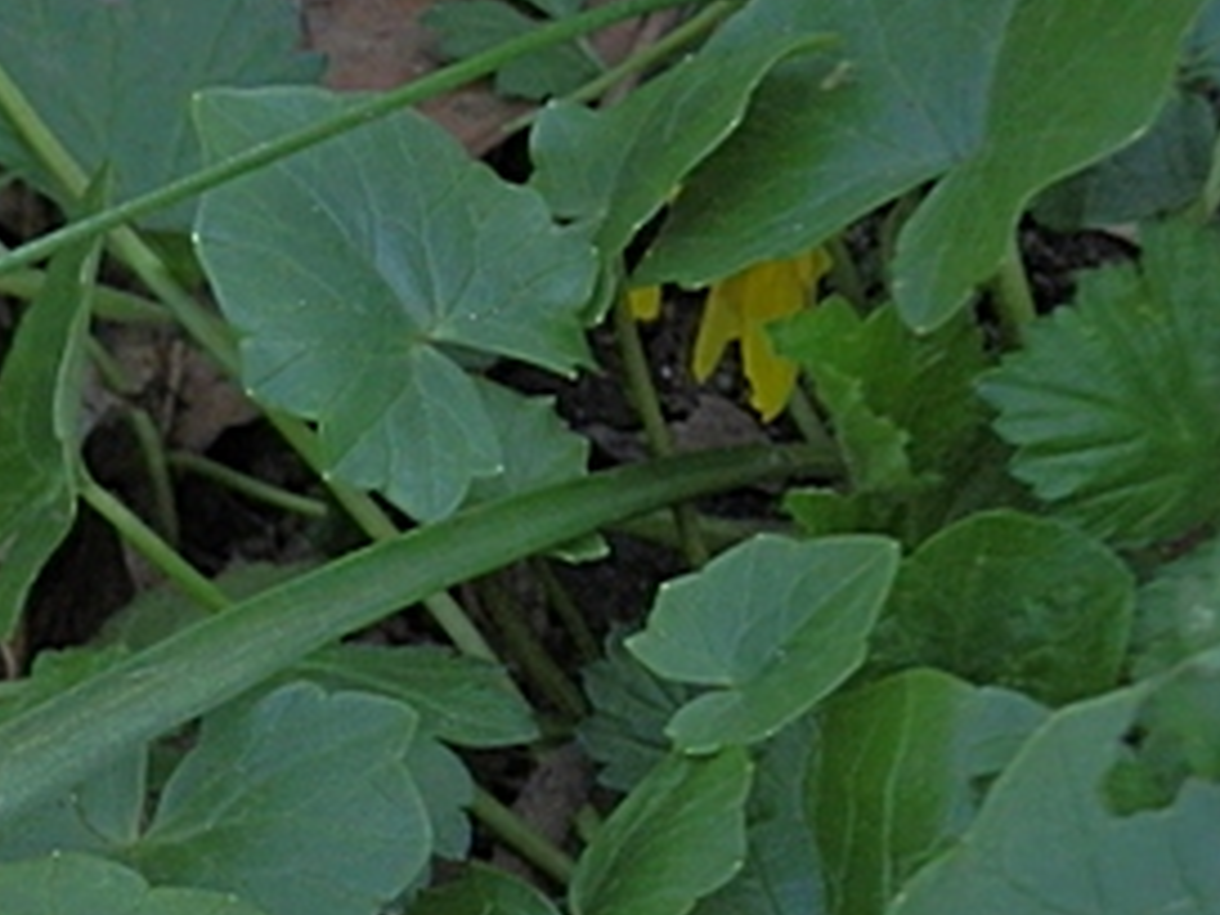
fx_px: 3842
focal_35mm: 109
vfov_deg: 13.0
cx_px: -426
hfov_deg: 16.9
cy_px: 1274
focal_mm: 6.7
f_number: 3.9
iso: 250
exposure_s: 1/320
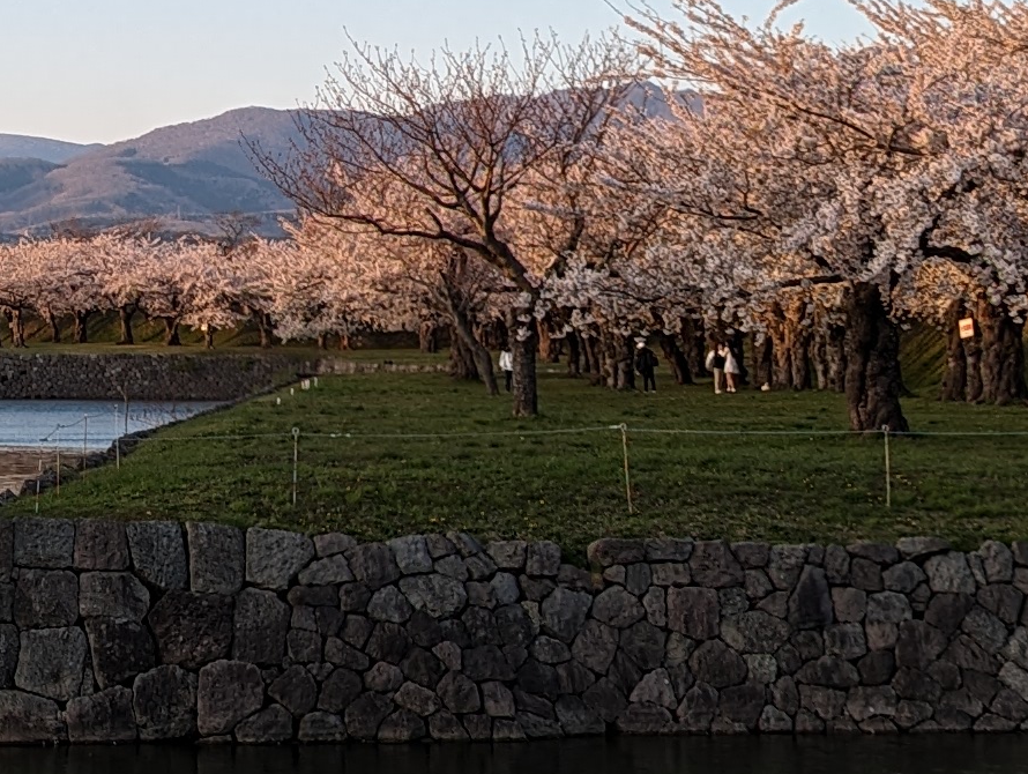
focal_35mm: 110
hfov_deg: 17.7
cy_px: -392
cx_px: 189
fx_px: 3271
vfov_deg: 12.8
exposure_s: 1/372
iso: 56
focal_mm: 6.81
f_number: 1.85
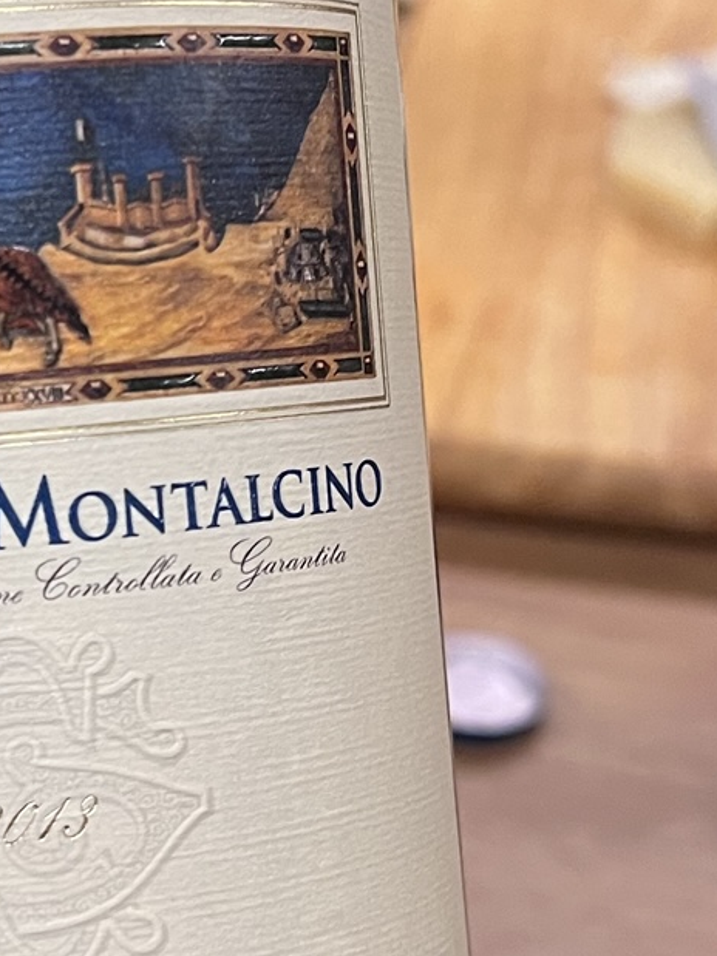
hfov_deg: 17.4
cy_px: 500
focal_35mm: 84
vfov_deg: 23.3
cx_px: 104
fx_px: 2321
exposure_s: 1/60
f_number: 1.5
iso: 400
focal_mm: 5.7
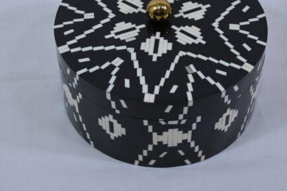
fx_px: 518
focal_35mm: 65
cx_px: 161
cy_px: 61
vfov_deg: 20.8
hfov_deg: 30.9
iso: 640
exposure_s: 1/125
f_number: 9
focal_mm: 47
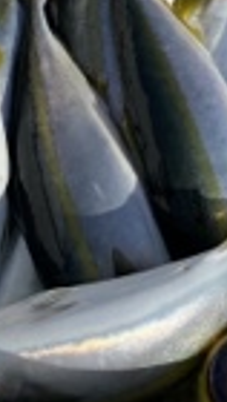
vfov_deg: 25.5
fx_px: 865
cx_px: 115
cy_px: 57
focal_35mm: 81
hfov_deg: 15.0
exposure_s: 1/5747
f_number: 1.8
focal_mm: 4.25
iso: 32
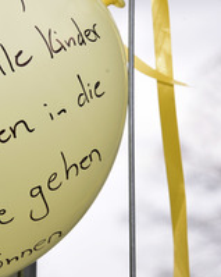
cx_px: -37
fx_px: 1947
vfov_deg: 8.1
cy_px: 131
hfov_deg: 6.5
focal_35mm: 238
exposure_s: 1/160
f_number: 11
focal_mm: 112
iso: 500
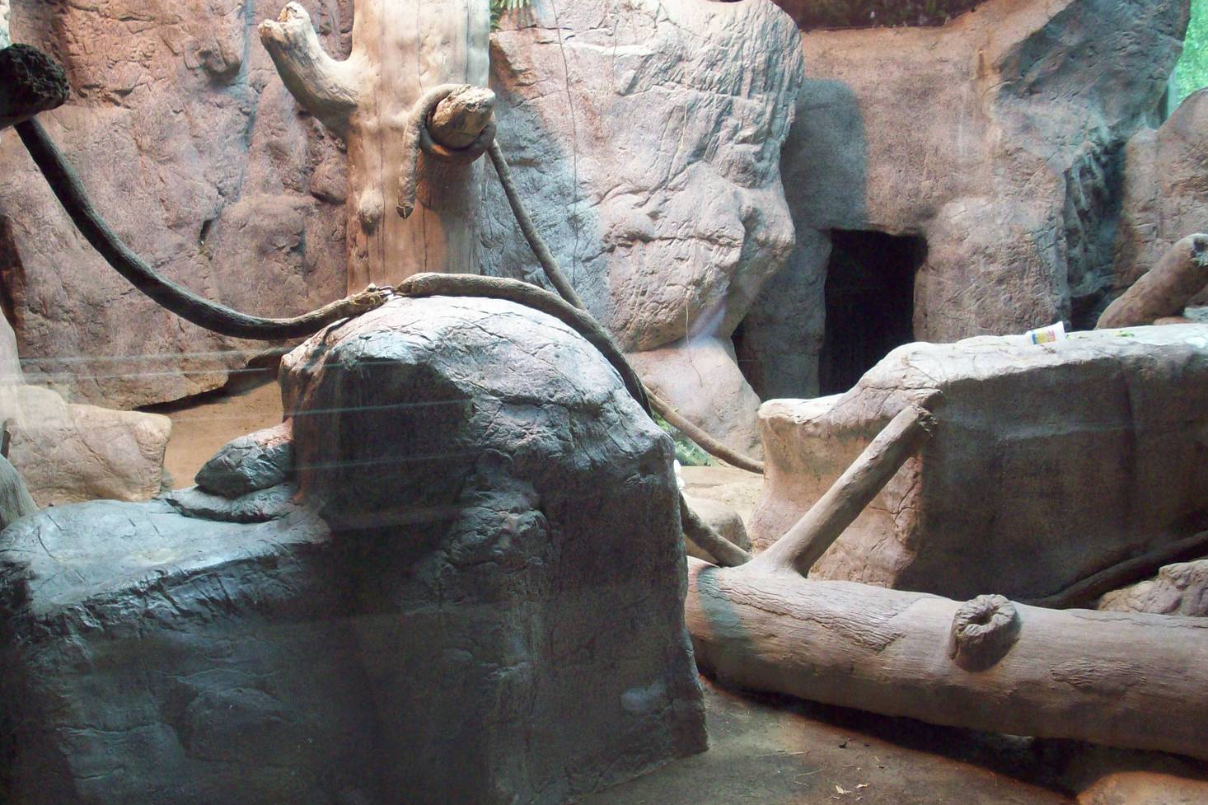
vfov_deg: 31.9
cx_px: 560
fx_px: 1409
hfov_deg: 46.4
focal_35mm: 42
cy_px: 400
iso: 160
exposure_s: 1/48.1
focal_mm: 6.2
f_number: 2.8
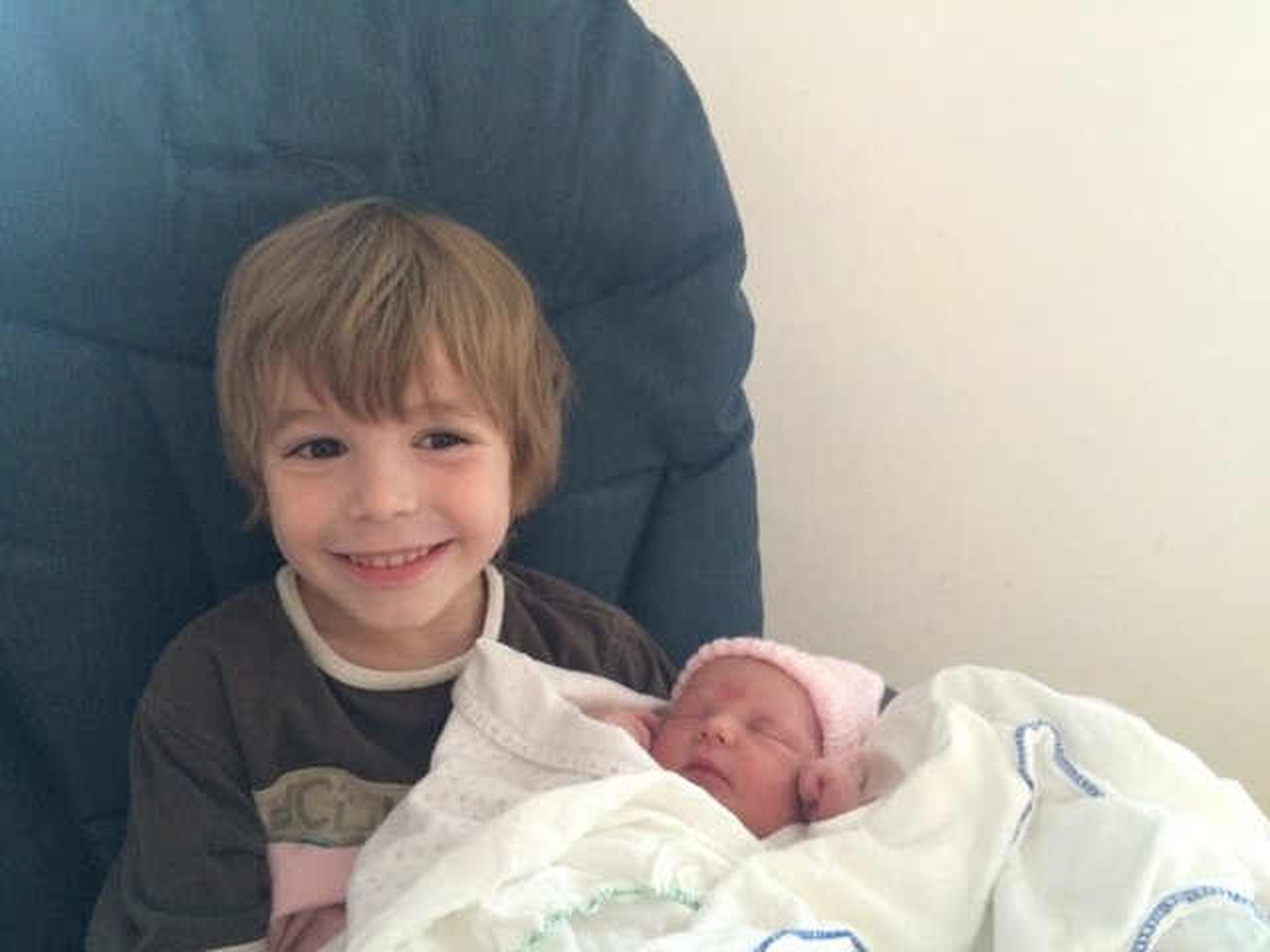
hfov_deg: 61.7
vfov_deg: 48.2
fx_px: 1064
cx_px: 635
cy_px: 476
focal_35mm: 29
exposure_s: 1/20
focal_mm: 4.15
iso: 320
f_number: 2.2
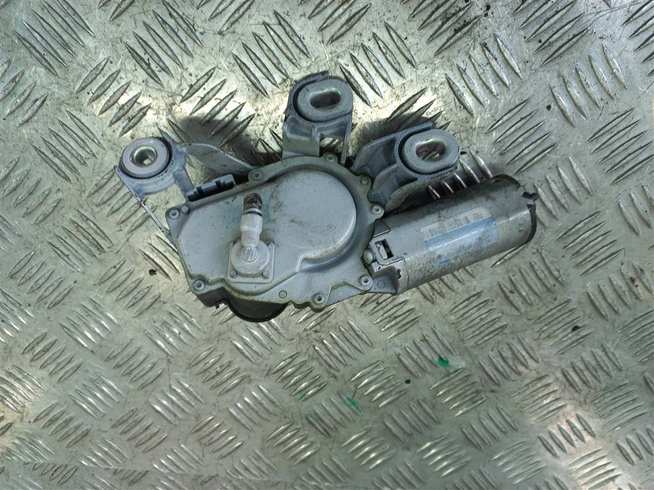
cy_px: 245
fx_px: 472
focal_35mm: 25
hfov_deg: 69.4
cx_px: 327
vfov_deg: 54.9
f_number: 1.8
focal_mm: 4.6
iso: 50
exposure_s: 1/50
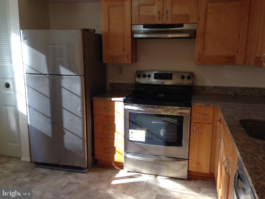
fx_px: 253
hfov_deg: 55.4
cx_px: 132
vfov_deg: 42.9
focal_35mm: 33
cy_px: 100
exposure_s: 1/120
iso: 80
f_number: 2.4
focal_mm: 4.12
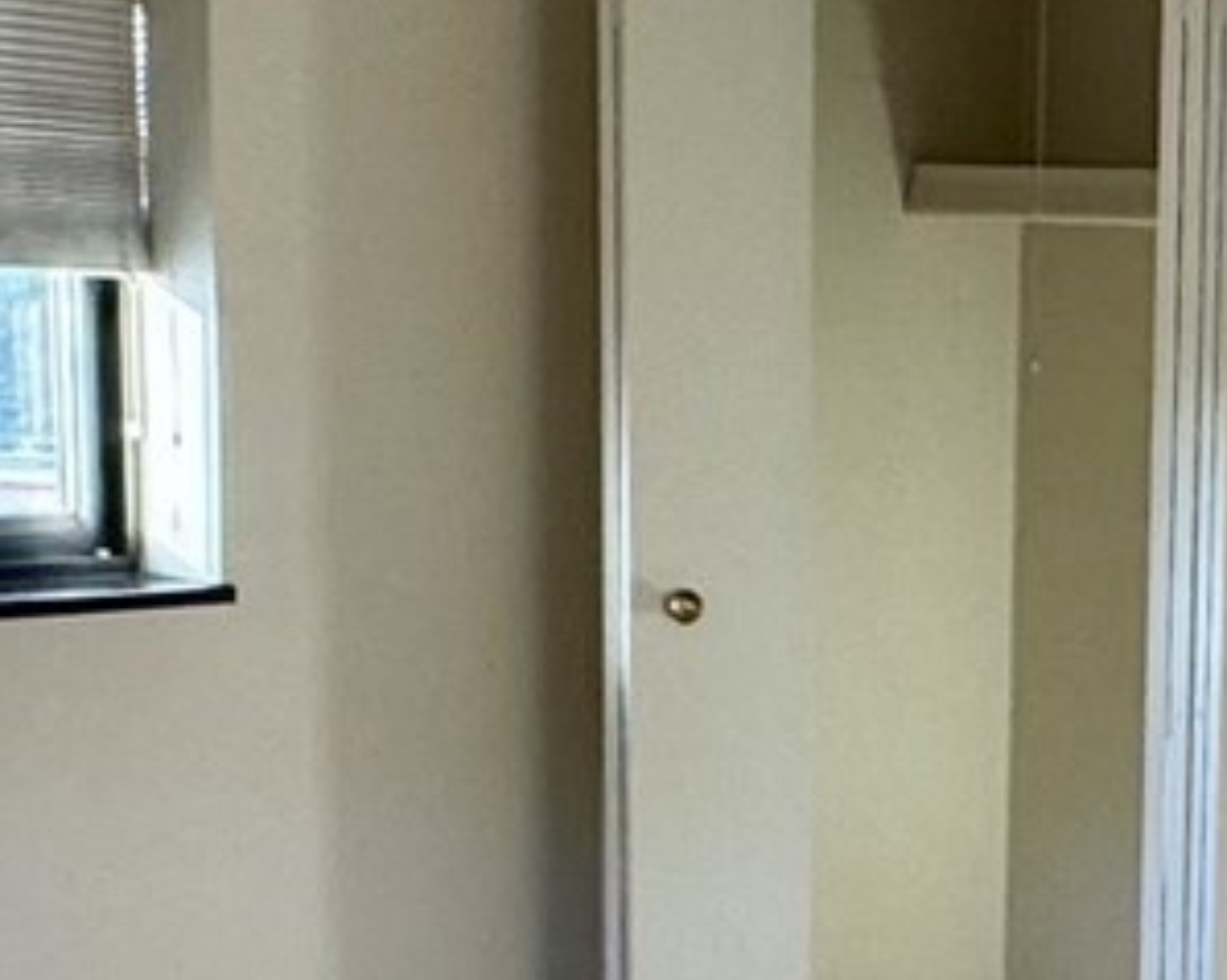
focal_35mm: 94
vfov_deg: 16.0
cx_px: 1503
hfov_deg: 19.2
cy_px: 992
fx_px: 3411
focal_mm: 2.22
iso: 100
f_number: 2.2
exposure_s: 1/120
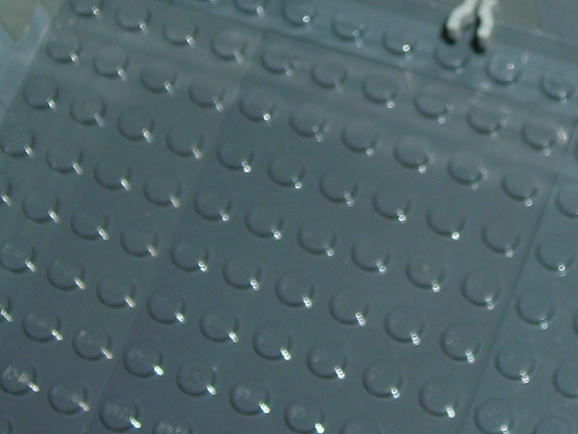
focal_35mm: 111
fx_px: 1854
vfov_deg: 13.2
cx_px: 497
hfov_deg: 17.5
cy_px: -7
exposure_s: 1/60.1
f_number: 6.6
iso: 50
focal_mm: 6.8
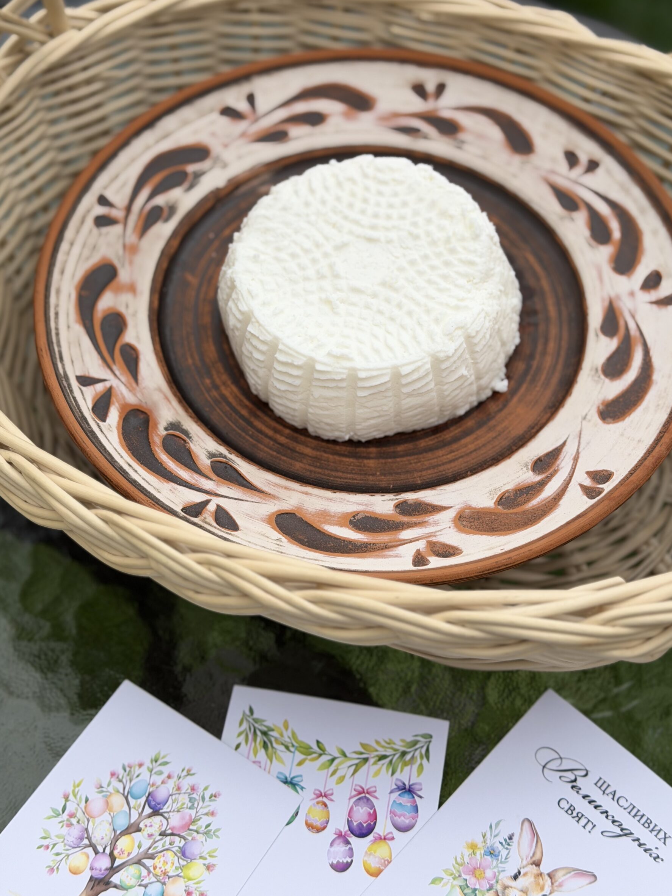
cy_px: 419
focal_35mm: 52
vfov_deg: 36.8
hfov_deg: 28.0
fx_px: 1346
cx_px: 358
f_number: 1.78
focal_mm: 6.76
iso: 64
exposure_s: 1/1055
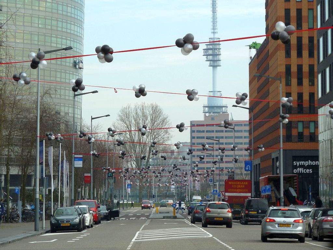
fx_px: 1625
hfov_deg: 11.7
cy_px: 125
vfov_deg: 8.8
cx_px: 166
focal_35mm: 169
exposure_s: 1/320
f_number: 4.5
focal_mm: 27.8
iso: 80
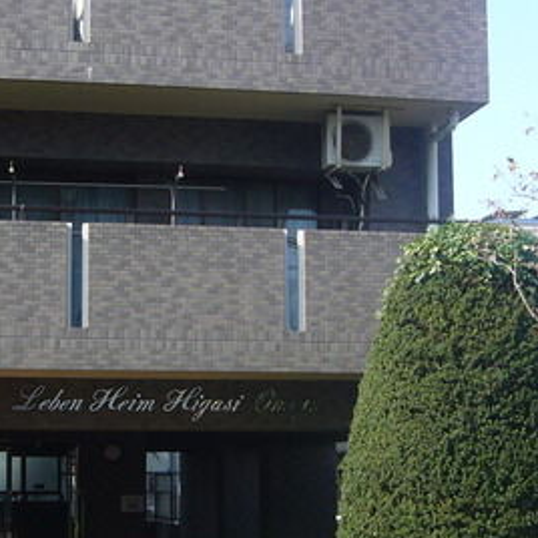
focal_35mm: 81
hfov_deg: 21.3
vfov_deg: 21.3
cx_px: 181
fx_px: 1424
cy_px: 385
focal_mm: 4.9
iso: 80
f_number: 2.9
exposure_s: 1/500
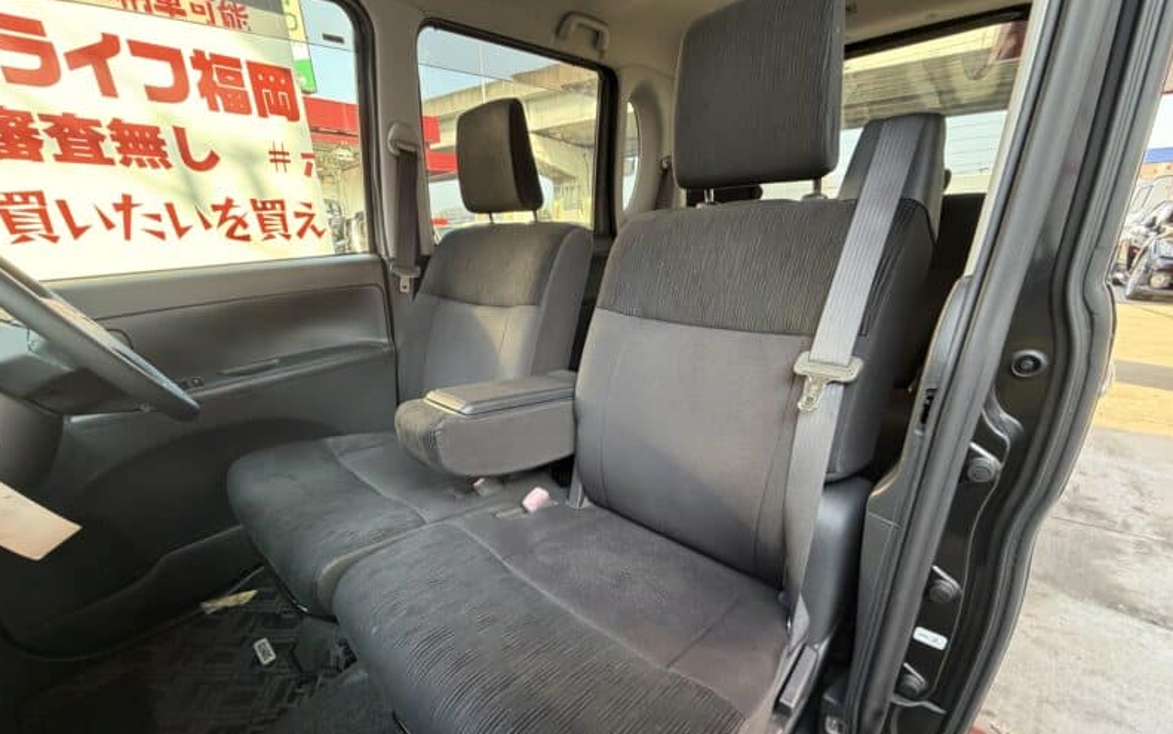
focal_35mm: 15
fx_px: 480
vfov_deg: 74.0
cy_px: 442
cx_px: 584
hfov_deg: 101.4
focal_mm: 2.22
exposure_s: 1/121
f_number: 2.2
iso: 320
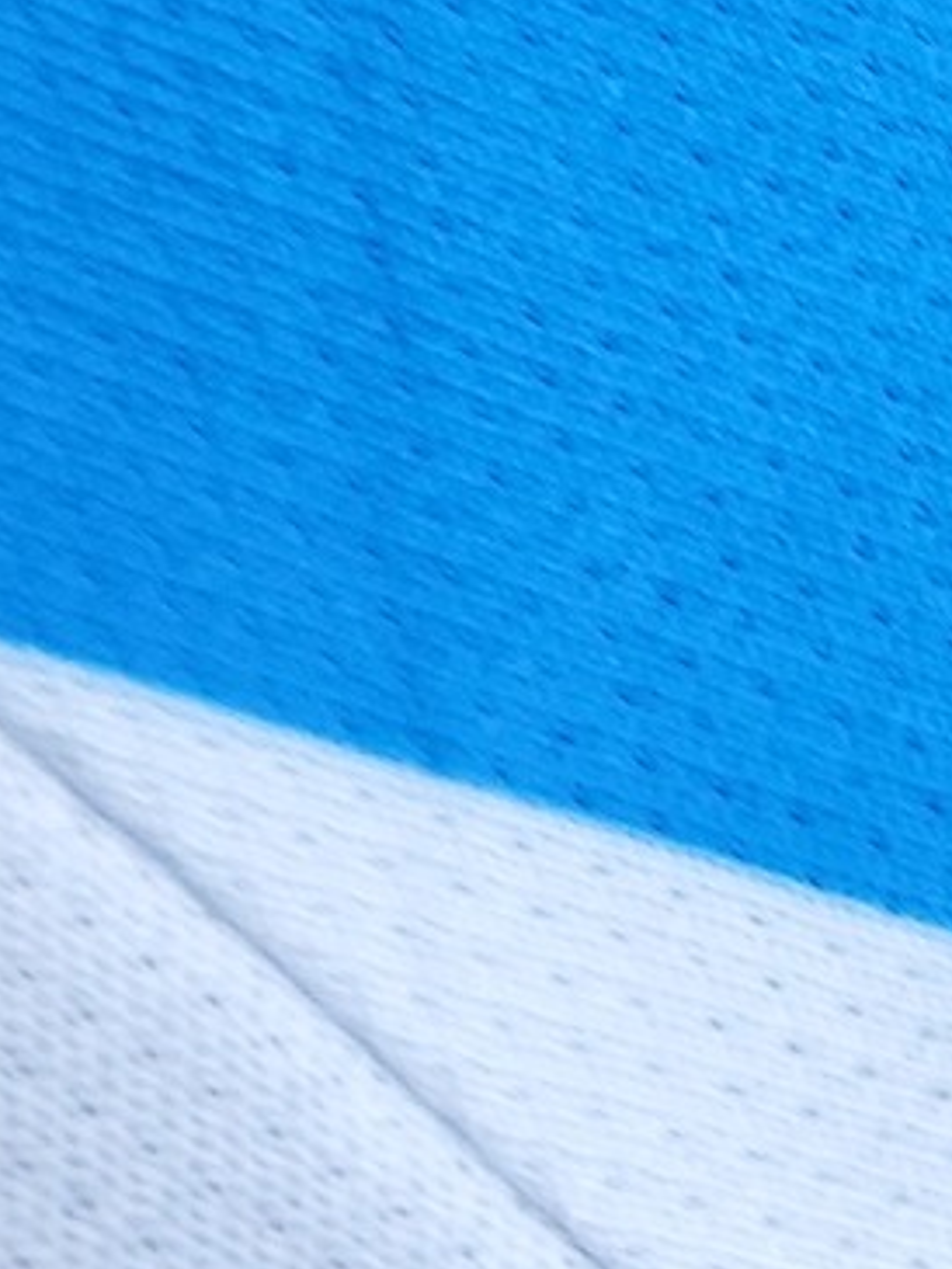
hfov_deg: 18.5
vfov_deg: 23.5
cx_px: 1035
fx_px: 2822
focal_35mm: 77
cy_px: -184
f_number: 1.5
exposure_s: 1/30
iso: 200
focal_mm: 4.3
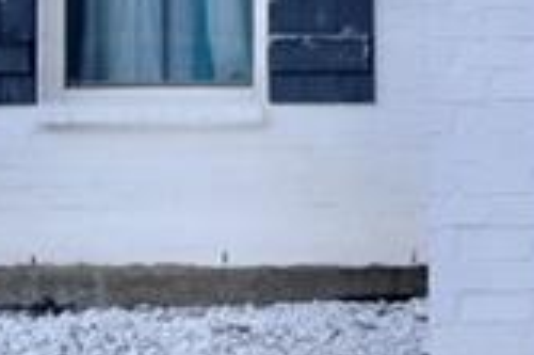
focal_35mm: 106
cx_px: 876
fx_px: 1564
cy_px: -106
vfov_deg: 12.5
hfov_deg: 16.9
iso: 100
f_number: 10
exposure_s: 1/200
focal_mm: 11.5
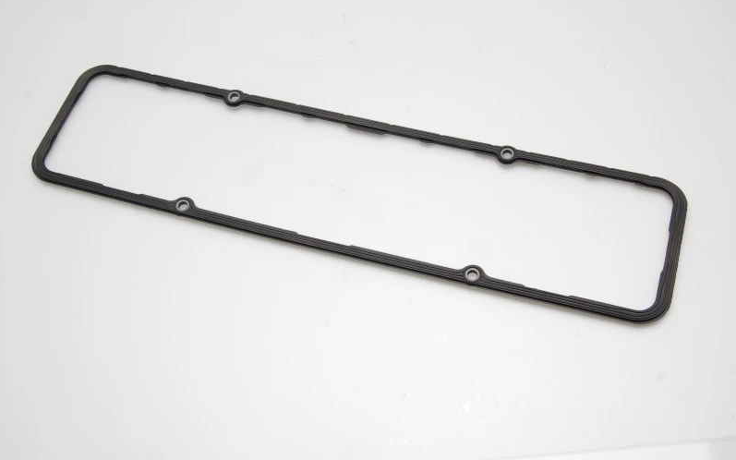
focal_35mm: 48
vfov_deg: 27.1
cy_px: 225
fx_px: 953
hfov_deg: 42.2
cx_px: 368
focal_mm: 31
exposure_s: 1/125
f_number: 8
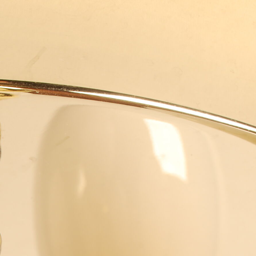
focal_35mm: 156
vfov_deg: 11.0
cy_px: 288
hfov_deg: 10.9
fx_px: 1305
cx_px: -84
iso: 100
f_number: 11
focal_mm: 28
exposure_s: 1/100
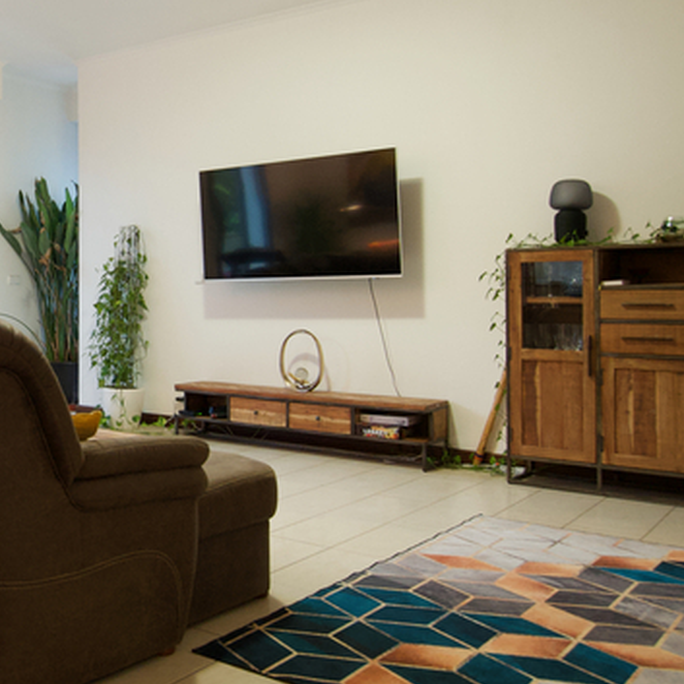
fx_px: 827
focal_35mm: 37
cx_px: -27
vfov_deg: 44.5
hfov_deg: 38.8
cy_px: 255
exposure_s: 1/13
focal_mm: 10
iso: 800
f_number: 3.5
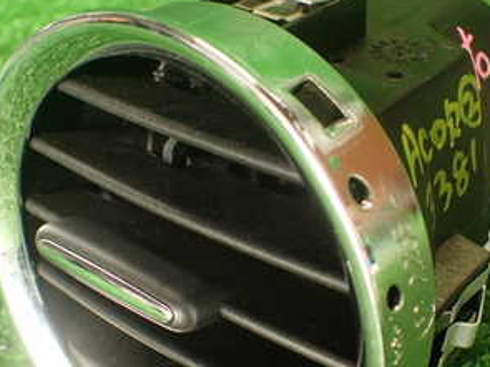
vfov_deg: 23.9
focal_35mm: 61
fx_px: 863
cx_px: 269
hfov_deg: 31.7
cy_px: 236
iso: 200
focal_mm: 5.4
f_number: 2.3
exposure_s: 1/40
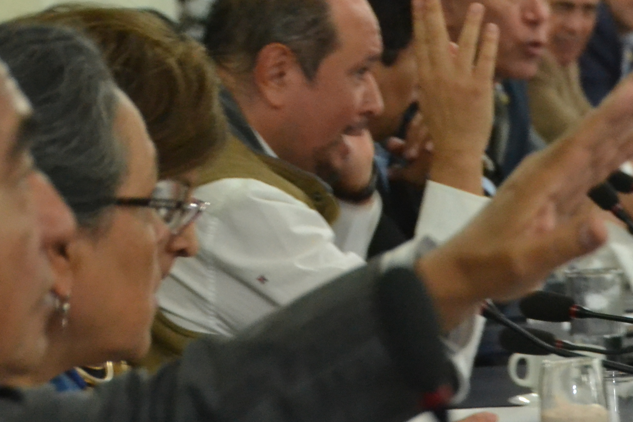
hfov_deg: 6.2
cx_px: 480
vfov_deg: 4.1
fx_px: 5873
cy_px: 155
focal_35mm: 334
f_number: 6
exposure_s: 1/60
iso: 3200
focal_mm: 100
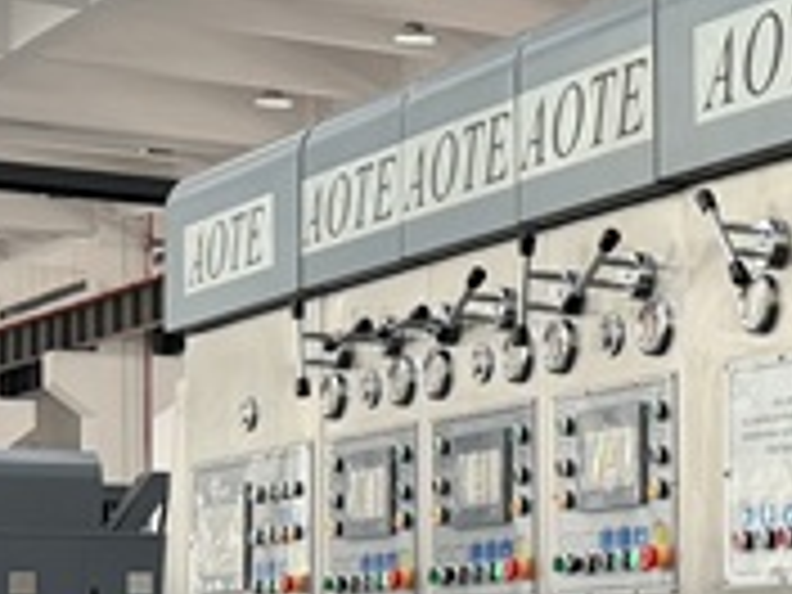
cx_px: 1449
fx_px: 2494
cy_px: 482
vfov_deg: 13.5
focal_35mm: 109
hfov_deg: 15.4
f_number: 1.78
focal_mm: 6.76
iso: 200
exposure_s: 1/131
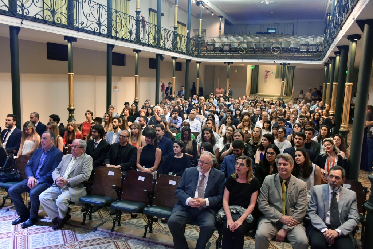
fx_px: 342
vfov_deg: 40.0
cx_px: 186
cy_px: 124
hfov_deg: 57.2
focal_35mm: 33
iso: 1600
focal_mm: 22
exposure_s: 1/60
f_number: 4
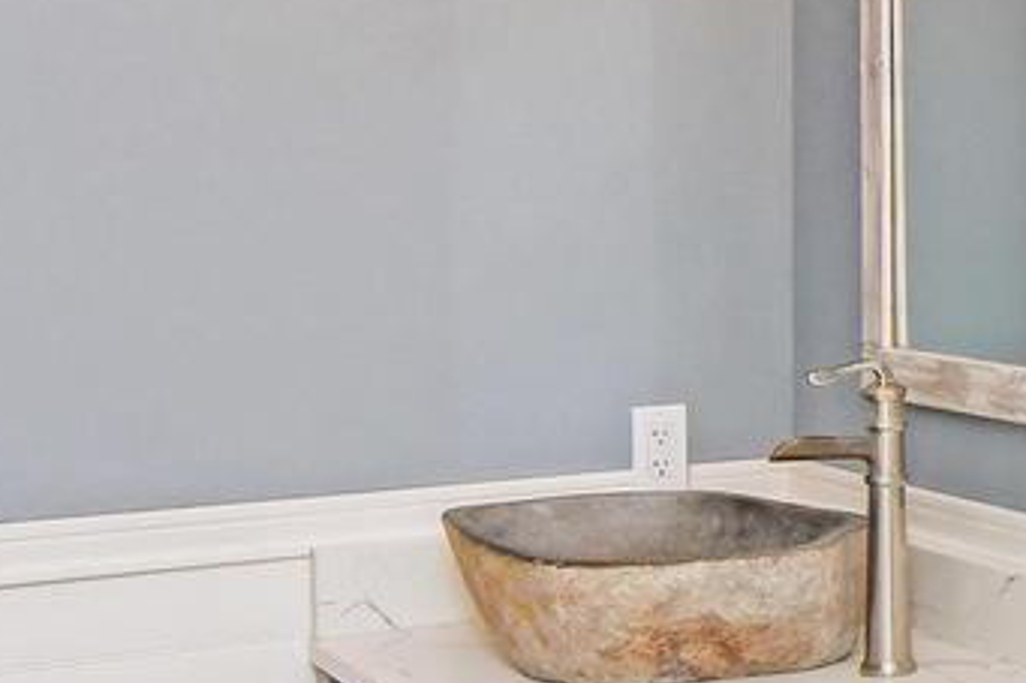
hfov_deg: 22.6
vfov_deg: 17.9
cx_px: 1471
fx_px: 2165
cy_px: 220
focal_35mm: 76
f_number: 10
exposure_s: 1/125
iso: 400
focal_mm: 12
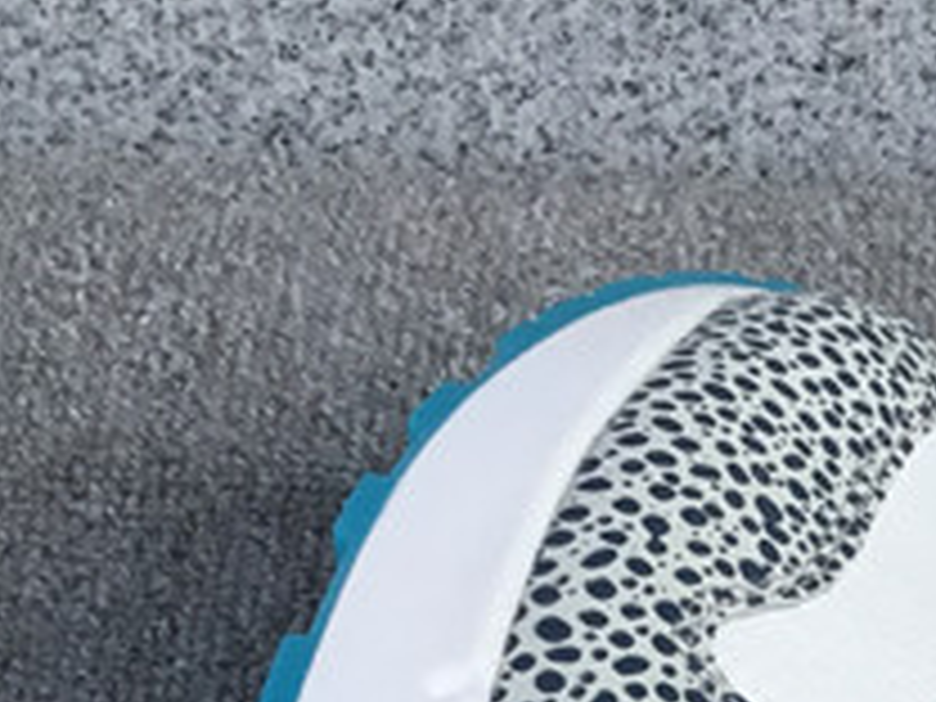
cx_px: 1323
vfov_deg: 10.3
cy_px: 1334
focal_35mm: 134
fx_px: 3623
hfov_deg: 14.0
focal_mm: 3.3
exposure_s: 1/476
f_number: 2.4
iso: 25
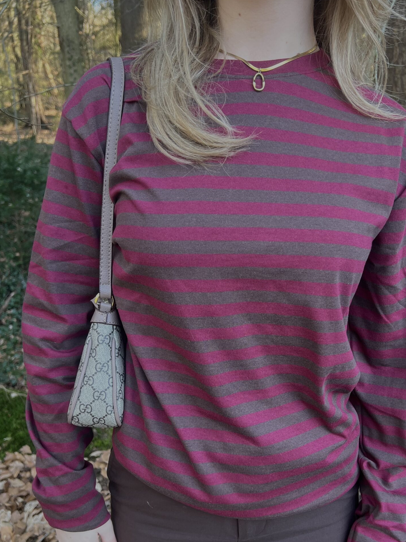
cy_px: 334
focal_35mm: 35
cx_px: 235
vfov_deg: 52.2
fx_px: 547
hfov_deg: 40.6
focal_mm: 5.7
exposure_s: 1/121
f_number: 1.5
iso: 80
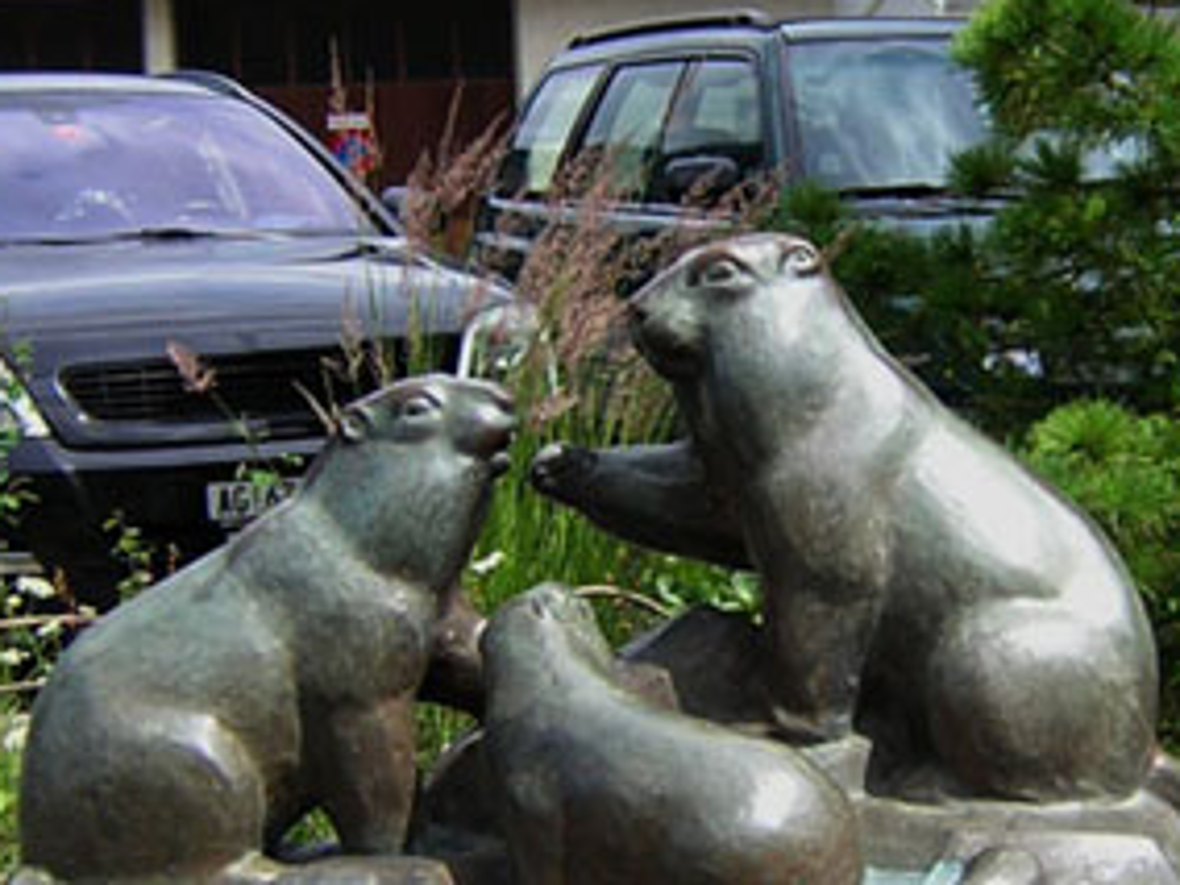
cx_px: 710
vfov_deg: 25.3
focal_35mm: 57
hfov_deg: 33.7
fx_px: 1943
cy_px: 690
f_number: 2.6
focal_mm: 4.7
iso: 100
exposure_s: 1/482
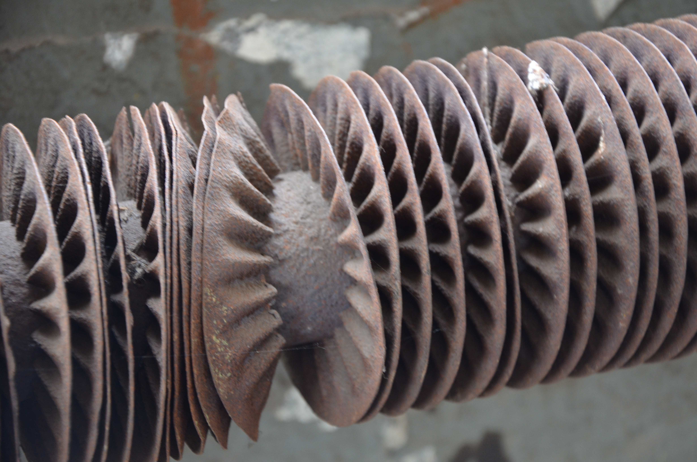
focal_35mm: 112
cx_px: 348
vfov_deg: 12.1
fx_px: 2174
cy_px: 231
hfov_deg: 18.2
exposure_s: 1/13
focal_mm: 75
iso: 800
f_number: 6.3
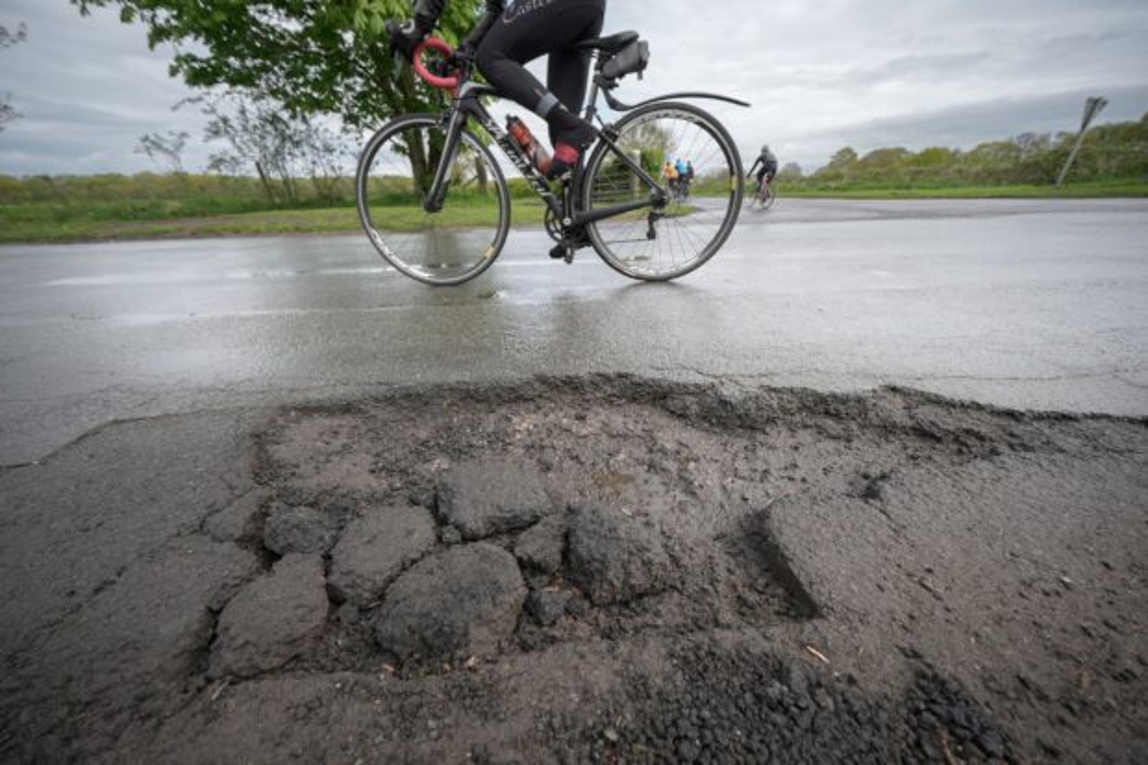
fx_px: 383
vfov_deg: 90.0
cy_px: 382
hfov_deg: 112.6
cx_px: 574
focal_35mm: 12
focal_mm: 12
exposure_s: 1/800
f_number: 5
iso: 400
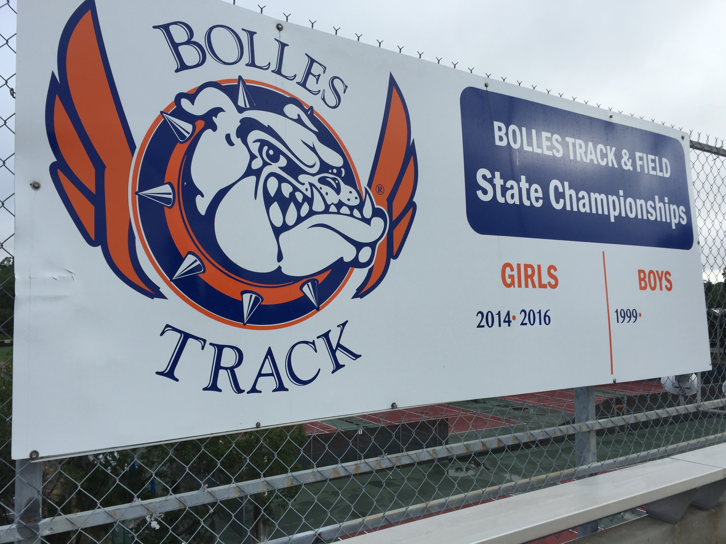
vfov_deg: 48.2
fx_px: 608
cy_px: 272
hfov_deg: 61.7
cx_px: 363
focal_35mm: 29
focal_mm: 4.15
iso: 32
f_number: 2.2
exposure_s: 1/807
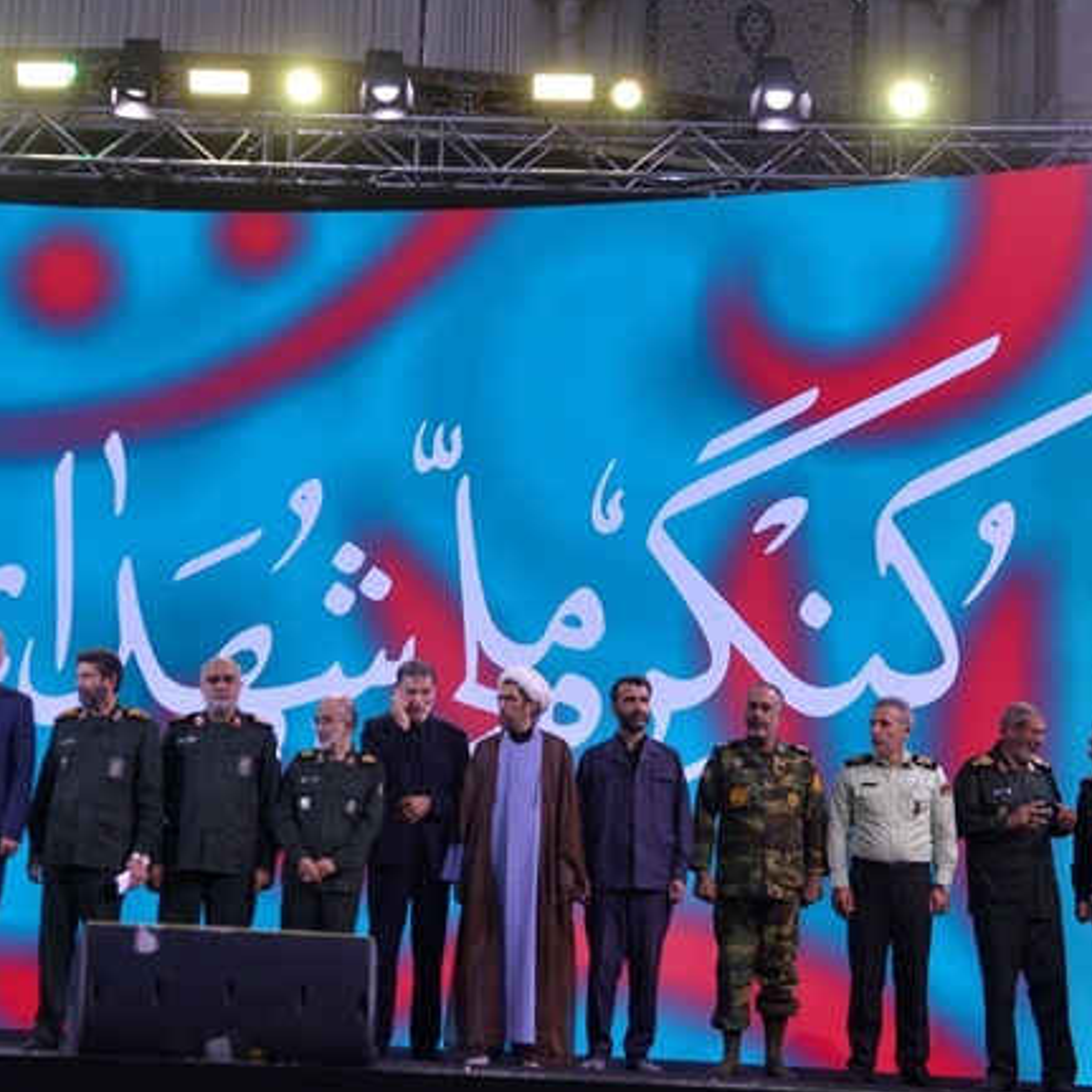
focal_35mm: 71
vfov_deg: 24.3
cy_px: 505
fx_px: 2534
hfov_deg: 24.2
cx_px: 403
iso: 500
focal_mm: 45
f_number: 5
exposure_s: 1/100
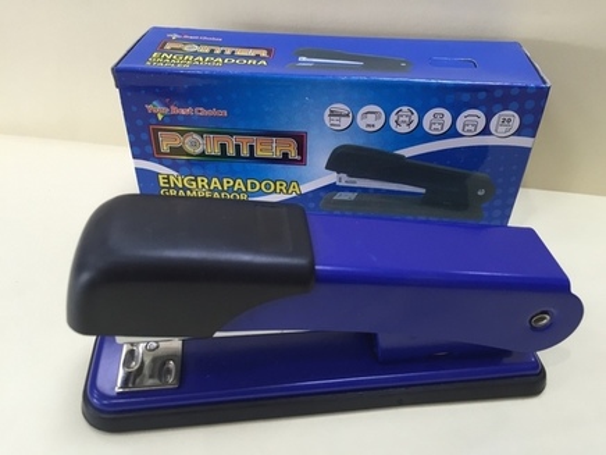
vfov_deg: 48.2
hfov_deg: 61.7
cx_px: 303
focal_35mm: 29
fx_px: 508
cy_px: 228
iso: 64
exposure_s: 1/30
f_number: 2.2
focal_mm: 4.15
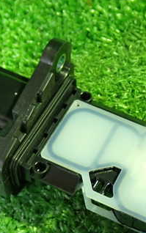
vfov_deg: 27.0
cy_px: 145
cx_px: 96
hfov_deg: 17.1
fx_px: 483
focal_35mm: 76
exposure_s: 1/20
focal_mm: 6.83
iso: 800
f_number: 2.7
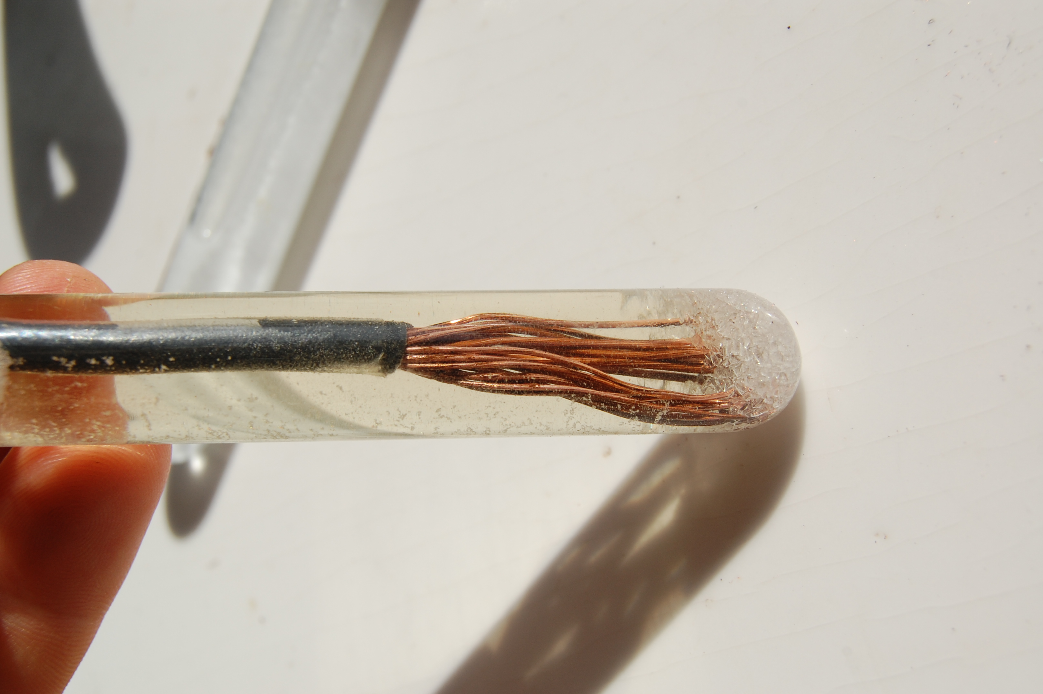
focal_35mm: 53
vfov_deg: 25.5
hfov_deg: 37.5
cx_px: 529
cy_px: 358
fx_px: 1534
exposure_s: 1/640
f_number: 13
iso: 200
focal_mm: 34
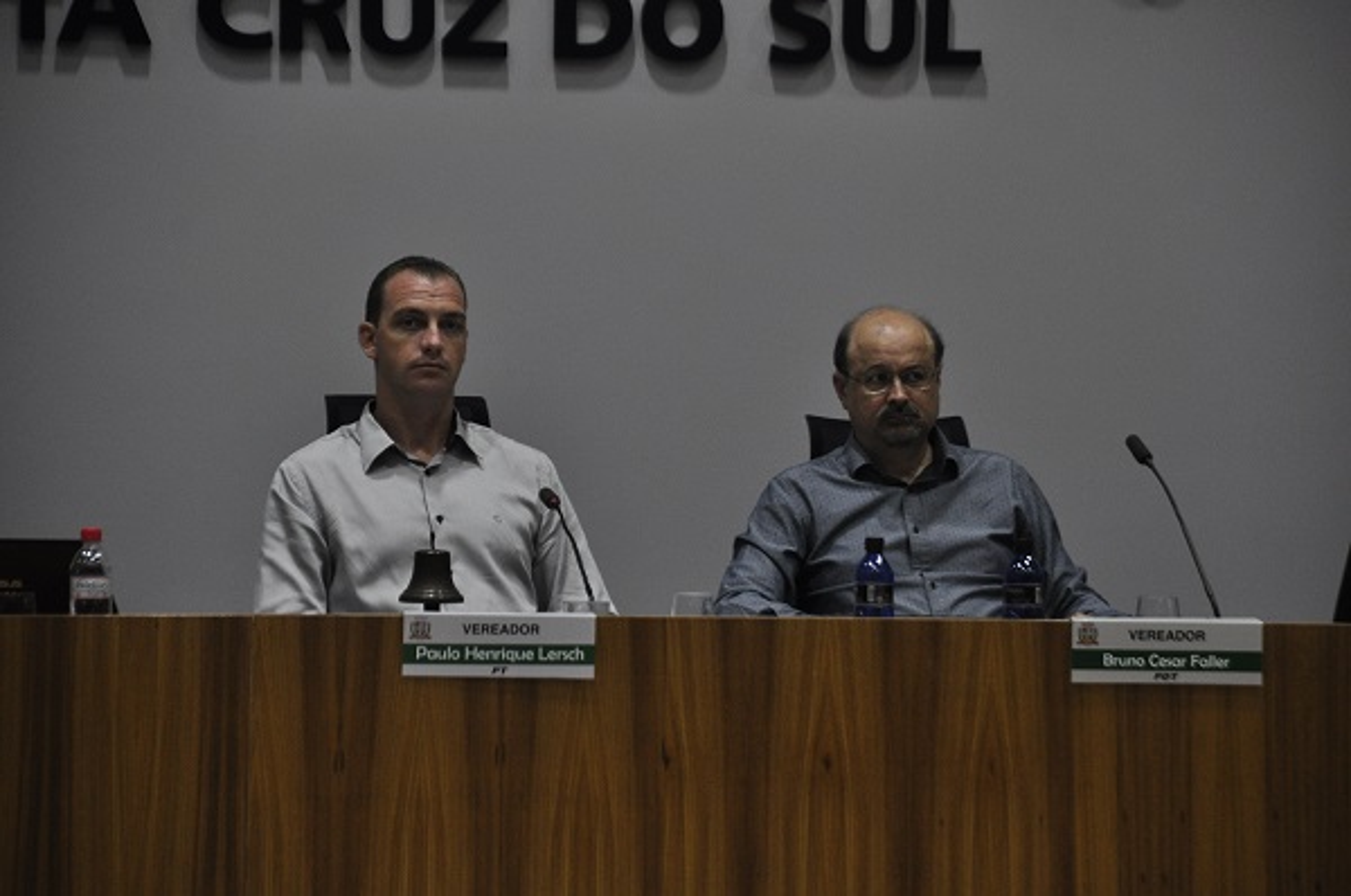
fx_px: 7587
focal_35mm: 202
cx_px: 676
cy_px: 448
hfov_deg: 10.2
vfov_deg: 6.8
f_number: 5.6
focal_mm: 135
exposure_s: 1/200
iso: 800
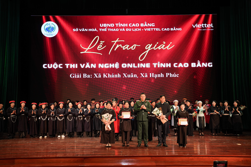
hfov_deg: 49.6
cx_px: 126
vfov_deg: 34.2
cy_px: 84
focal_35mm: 39
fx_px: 272
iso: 500
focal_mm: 39
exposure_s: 1/200
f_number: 4
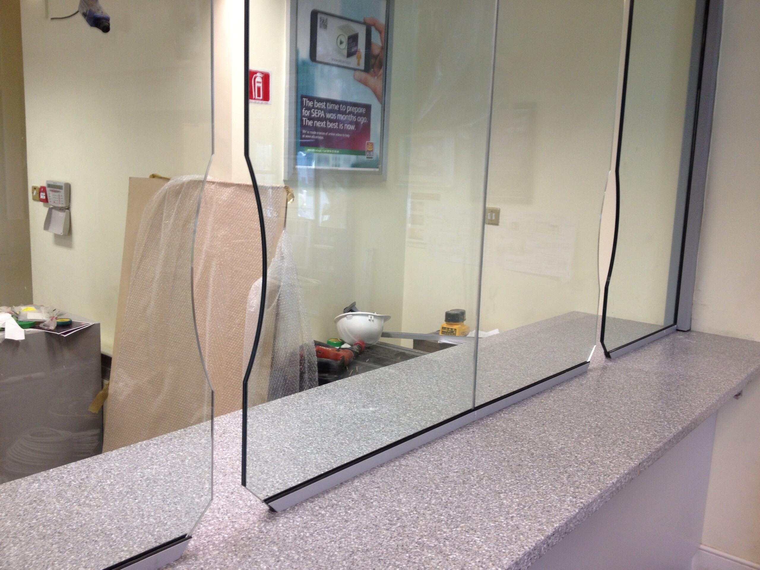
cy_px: 285
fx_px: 768
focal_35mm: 35
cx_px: 380
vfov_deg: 40.7
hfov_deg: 52.6
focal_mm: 4.28
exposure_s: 1/20
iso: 50
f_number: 2.4
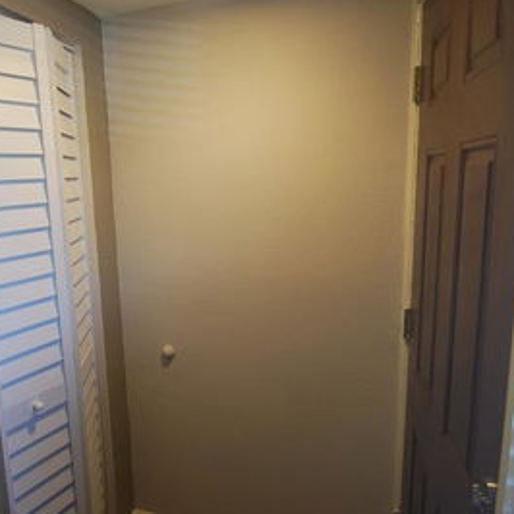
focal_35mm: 26
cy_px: 251
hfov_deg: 58.3
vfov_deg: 60.2
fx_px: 443
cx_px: 155
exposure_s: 1/15
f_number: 3.8
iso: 100
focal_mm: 11.5
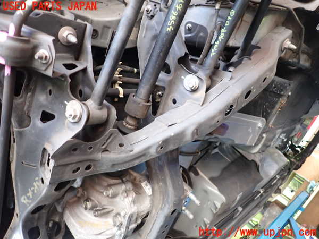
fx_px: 230
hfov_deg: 69.4
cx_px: 160
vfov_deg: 54.9
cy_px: 120
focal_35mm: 25
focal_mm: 4.5
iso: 400
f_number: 2
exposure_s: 1/30
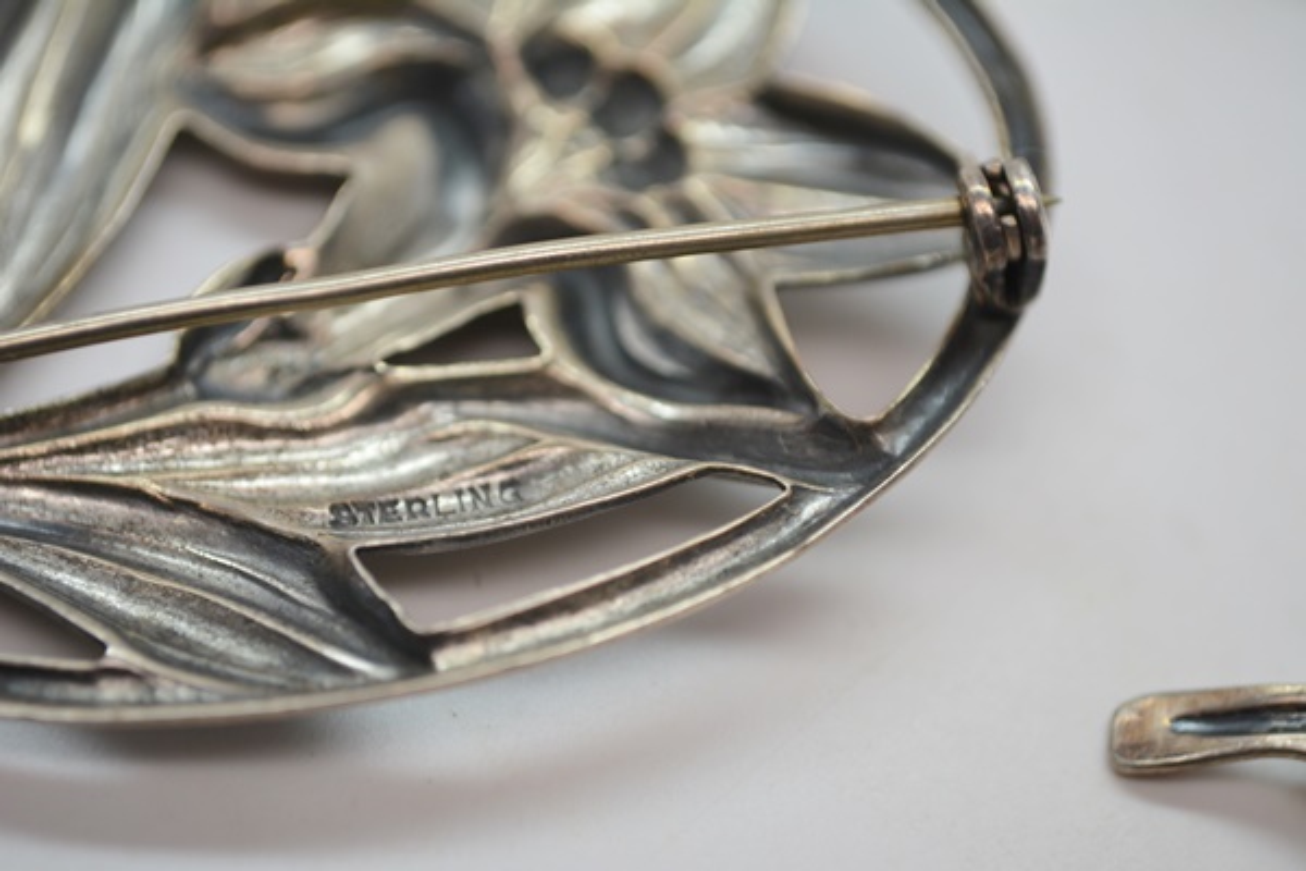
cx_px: 653
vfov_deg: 16.6
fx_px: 2993
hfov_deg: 24.6
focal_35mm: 82
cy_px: 436
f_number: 5.6
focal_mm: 55
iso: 360
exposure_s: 1/125
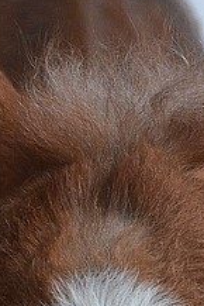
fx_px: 3825
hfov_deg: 3.1
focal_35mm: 451
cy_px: 455
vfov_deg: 4.5
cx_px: 133
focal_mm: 85
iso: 1600
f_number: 5.6
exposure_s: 1/200
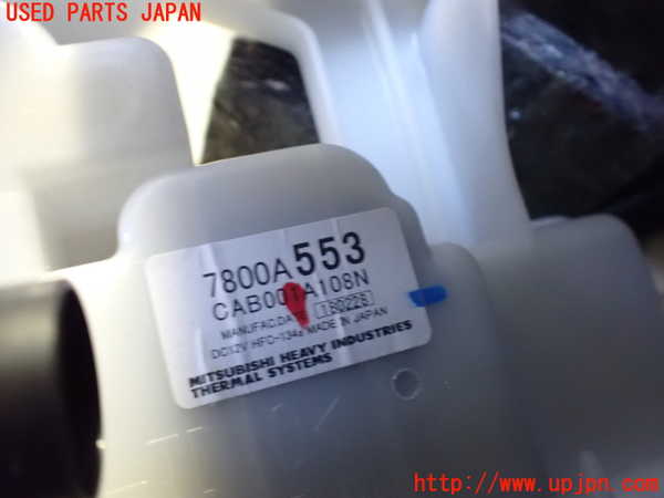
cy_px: 249
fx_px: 575
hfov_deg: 60.0
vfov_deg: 46.8
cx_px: 332
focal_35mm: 30
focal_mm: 5.4
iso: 1600
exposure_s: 1/25
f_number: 2.3
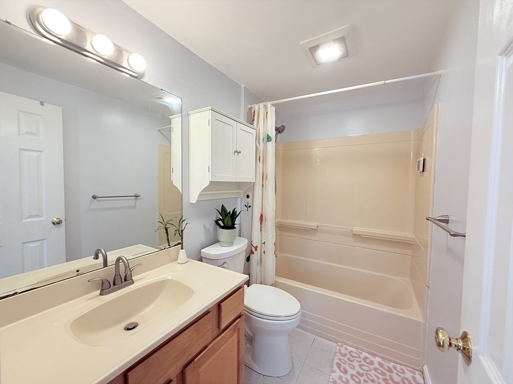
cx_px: 256
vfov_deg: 85.7
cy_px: 192
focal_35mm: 14
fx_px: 207
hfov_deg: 102.1
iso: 125
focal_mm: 2.22
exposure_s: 1/120
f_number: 2.2
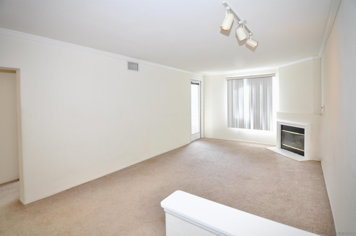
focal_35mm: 16
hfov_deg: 95.1
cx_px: 178
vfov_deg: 71.9
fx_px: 163
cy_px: 118
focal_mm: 11
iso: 500
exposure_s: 1/60
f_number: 4
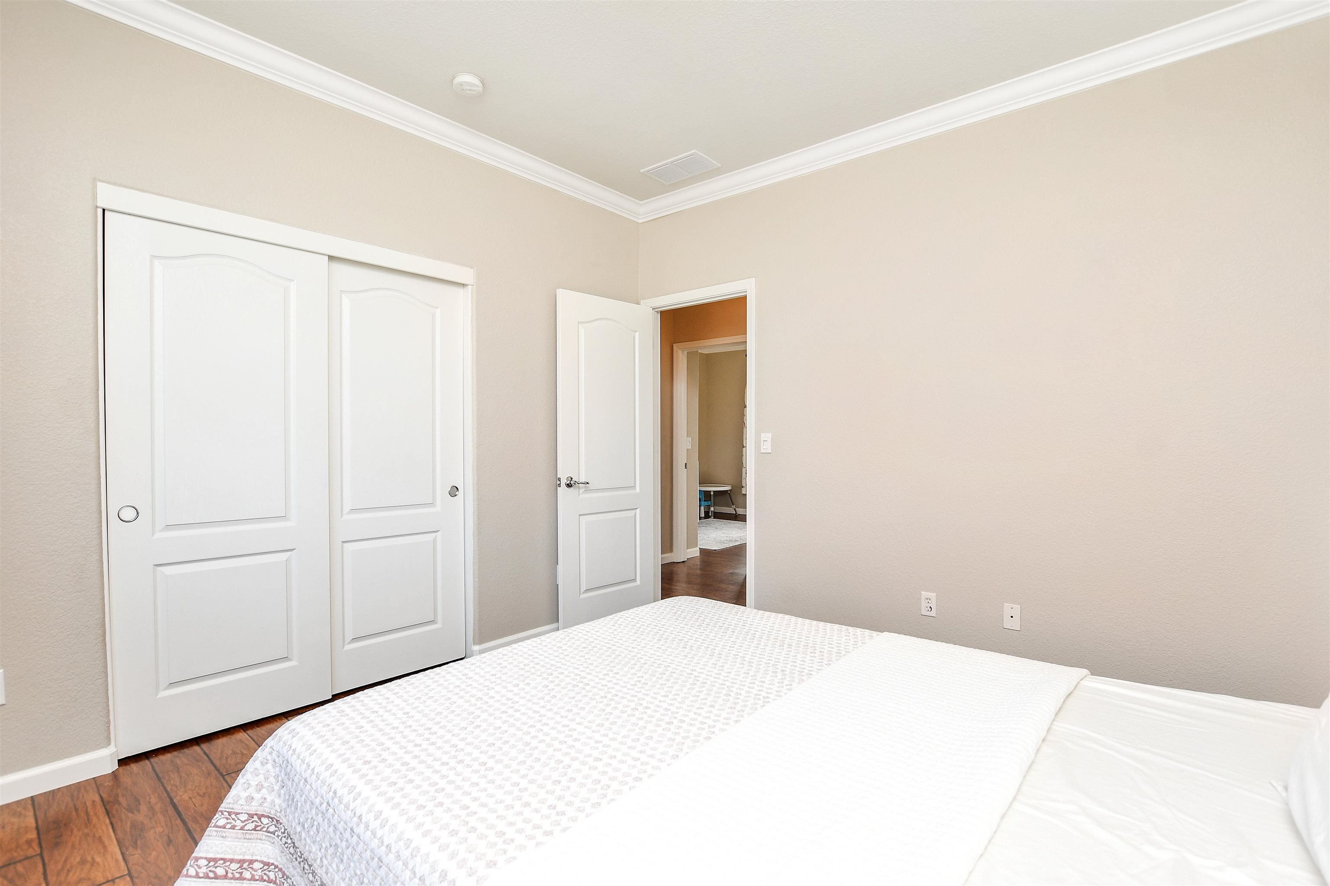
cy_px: 443
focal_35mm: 15
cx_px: 665
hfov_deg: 100.4
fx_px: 554
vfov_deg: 77.3
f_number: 4.5
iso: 200
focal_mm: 10
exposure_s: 1/60
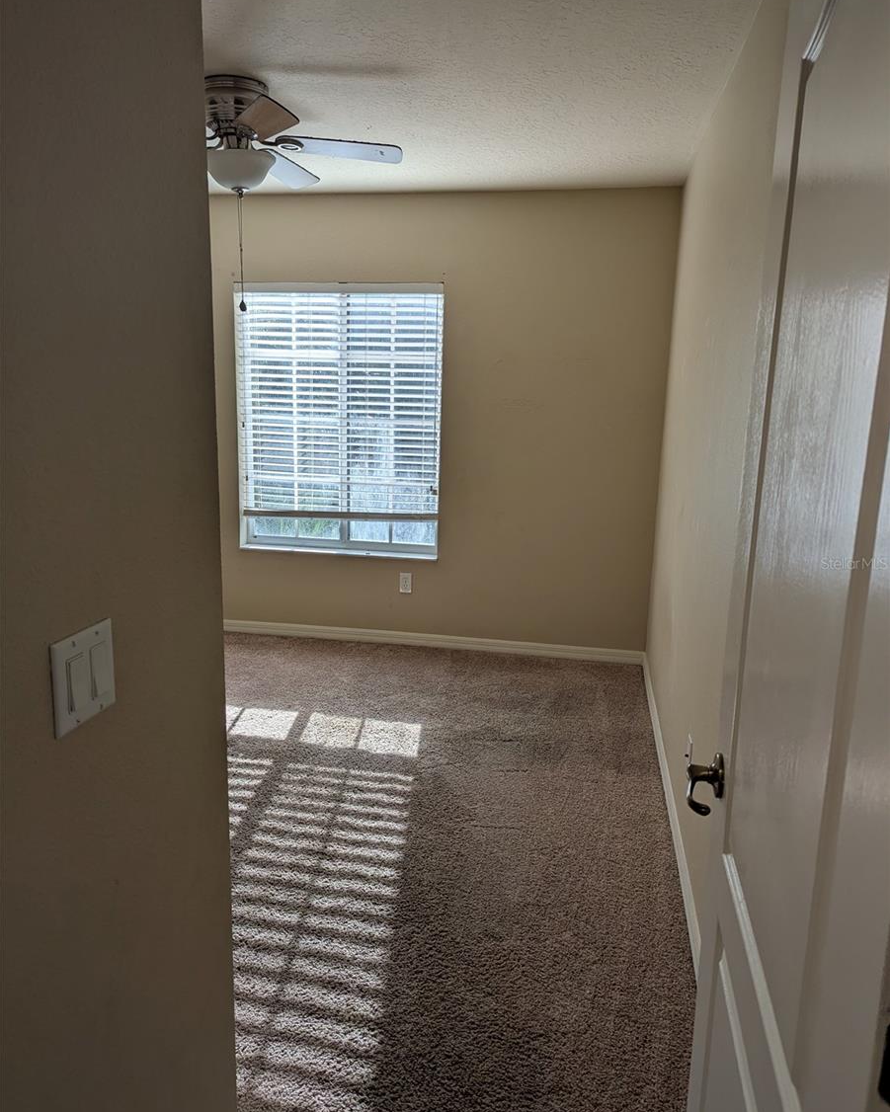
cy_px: 563
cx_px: 445
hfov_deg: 56.8
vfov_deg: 68.1
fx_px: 823
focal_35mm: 25
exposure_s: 1/413
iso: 46
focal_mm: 6.81
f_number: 1.85
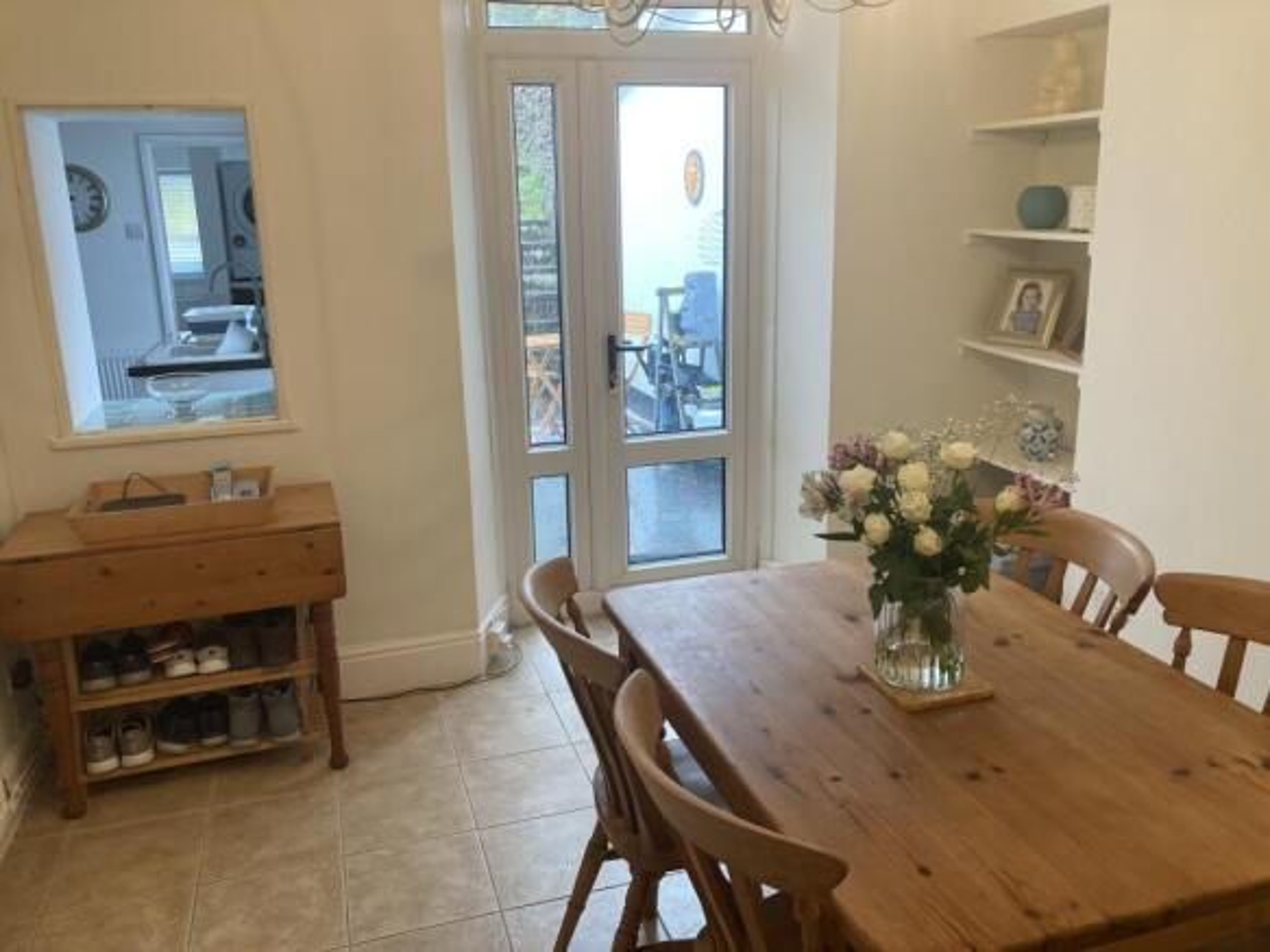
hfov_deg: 63.5
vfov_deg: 49.7
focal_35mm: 28
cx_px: 635
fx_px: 1027
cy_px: 476
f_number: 1.8
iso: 64
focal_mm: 3.99
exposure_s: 1/50
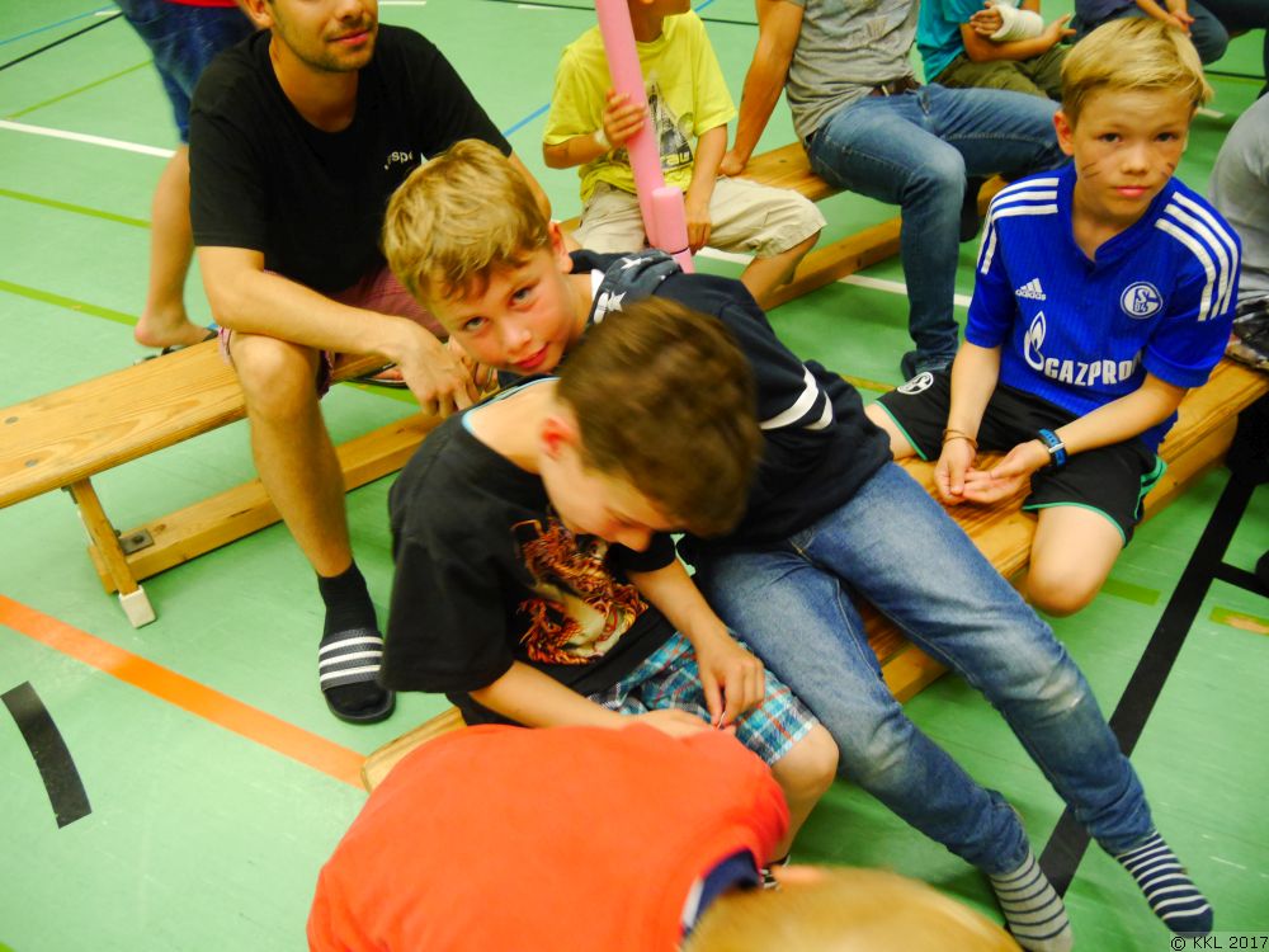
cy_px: 476
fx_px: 1026
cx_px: 634
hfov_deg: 63.4
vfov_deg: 49.7
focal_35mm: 28
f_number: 3.5
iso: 2000
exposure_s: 1/60
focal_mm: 14
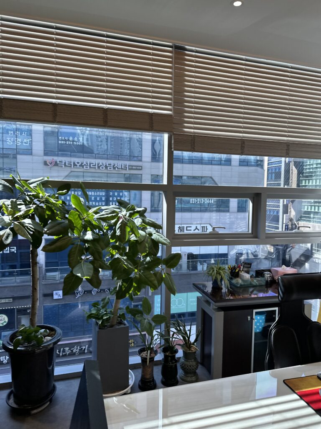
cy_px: 214
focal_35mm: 24
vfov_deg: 71.6
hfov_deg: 56.8
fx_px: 297
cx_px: 160
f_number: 1.78
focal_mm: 6.86
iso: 64
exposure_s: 1/193
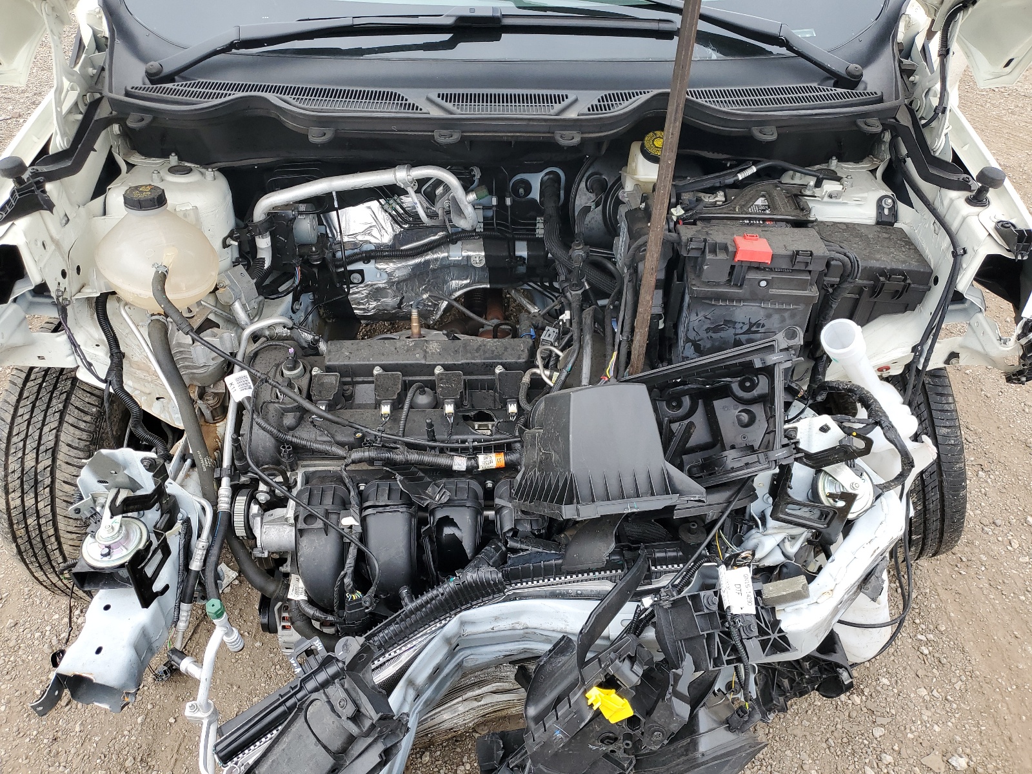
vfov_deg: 53.1
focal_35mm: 26
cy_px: 387
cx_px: 516
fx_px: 775
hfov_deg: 67.3
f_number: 1.5
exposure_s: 1/294
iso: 50
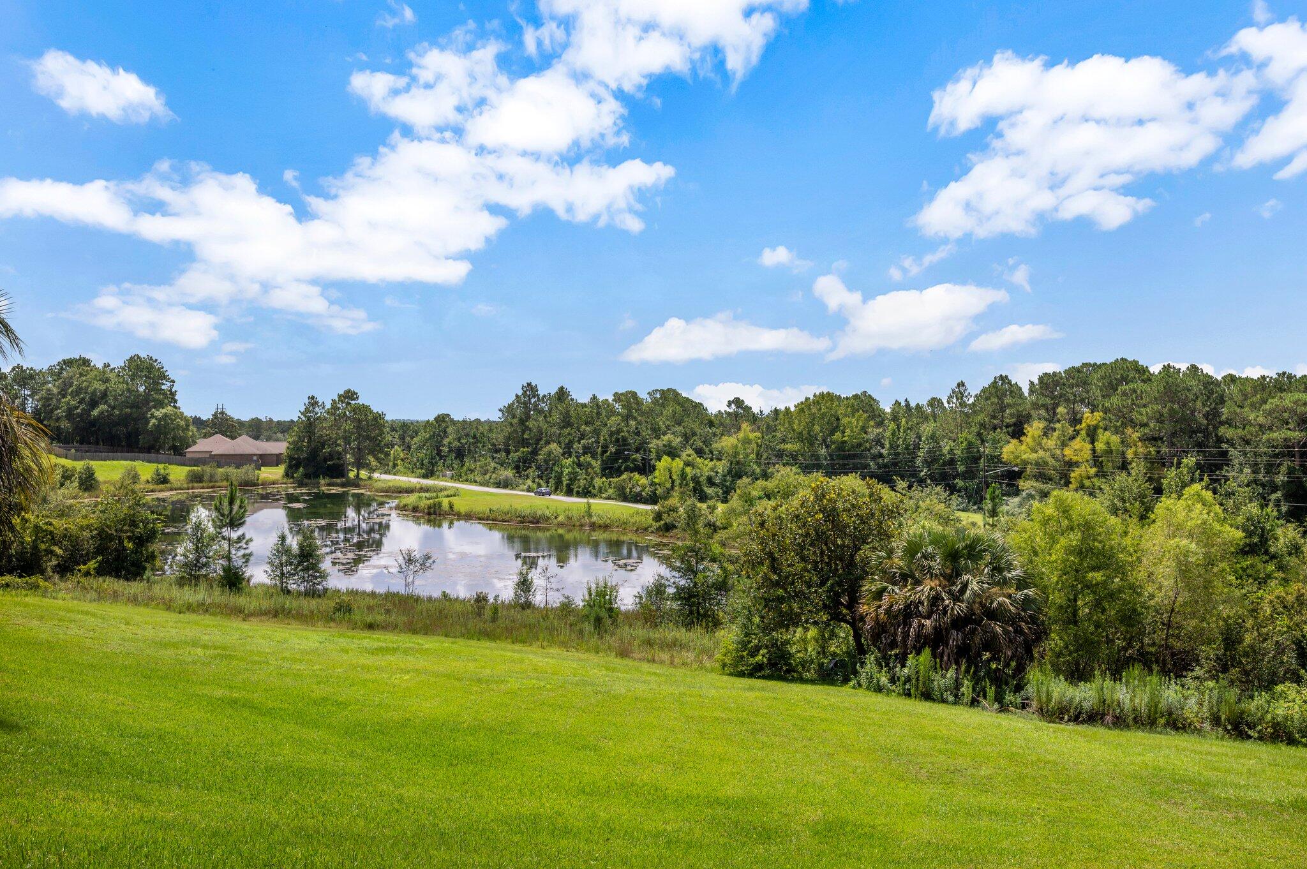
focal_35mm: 30
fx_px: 1088
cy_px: 434
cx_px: 654
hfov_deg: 62.0
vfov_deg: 43.5
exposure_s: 1/400
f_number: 9
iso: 100
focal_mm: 30
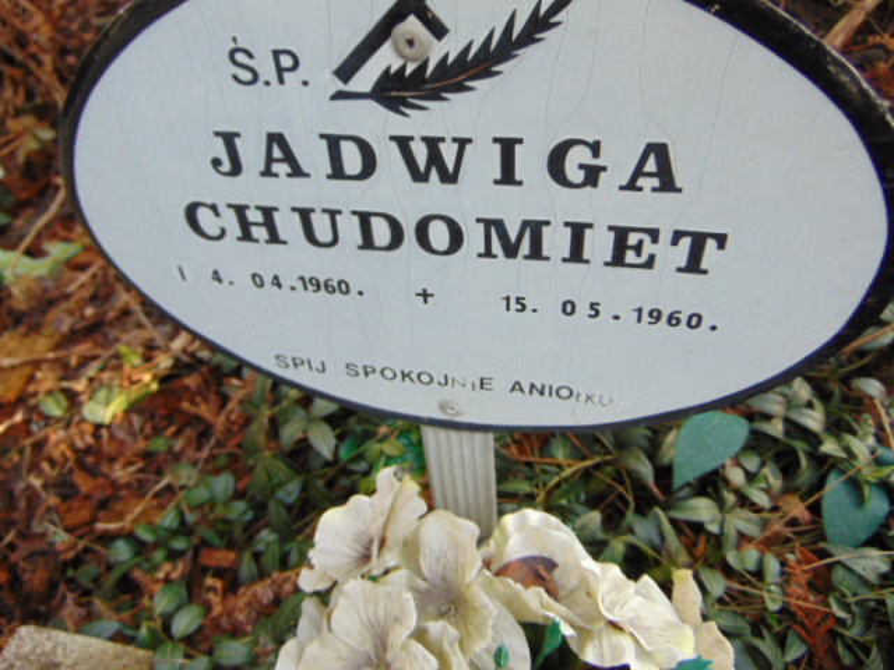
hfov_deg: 69.4
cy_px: 335
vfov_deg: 54.9
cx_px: 447
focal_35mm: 25
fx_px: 646
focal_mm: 4.5
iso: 100
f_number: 3
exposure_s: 1/125
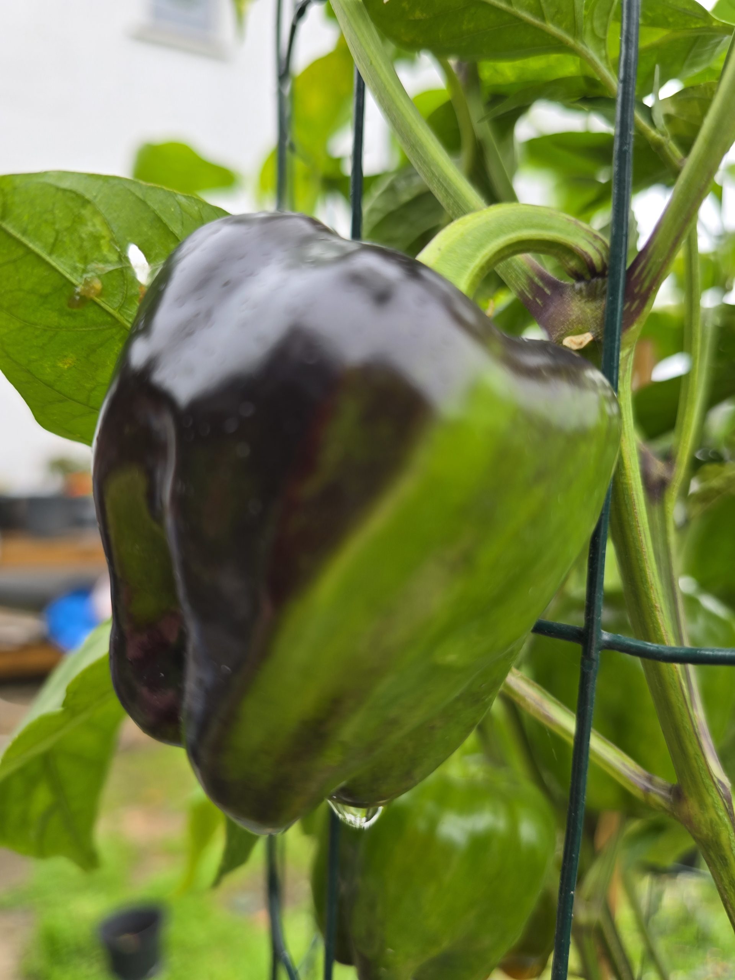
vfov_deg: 73.9
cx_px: 368
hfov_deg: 58.9
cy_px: 490
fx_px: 651
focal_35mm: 23
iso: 25
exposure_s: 1/180
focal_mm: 6.3
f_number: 1.7
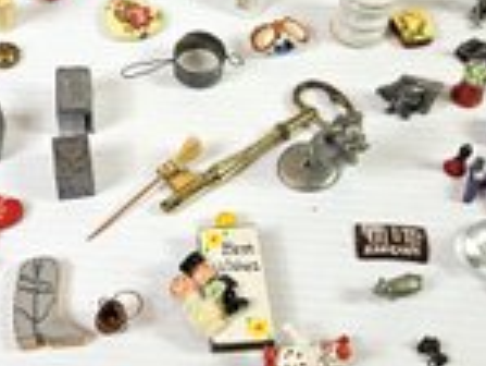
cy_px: 113
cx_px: 168
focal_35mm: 53
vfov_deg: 27.3
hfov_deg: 35.8
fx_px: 745
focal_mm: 5.4
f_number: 1.8
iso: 100
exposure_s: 1/120
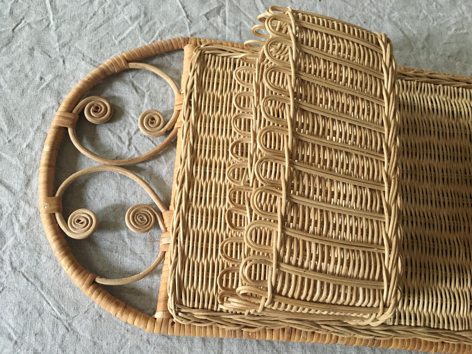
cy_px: 177
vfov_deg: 48.2
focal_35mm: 29
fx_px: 395
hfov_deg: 61.7
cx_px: 236
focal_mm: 4.15
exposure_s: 1/17
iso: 200
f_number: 2.2
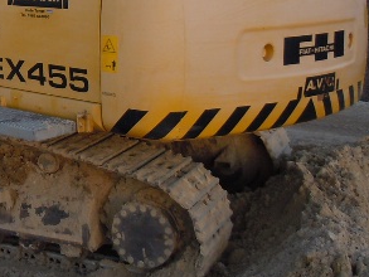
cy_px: -35
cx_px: -98
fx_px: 874
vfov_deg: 17.3
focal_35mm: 82
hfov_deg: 21.7
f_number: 3.5
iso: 100
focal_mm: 5.4
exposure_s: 1/100
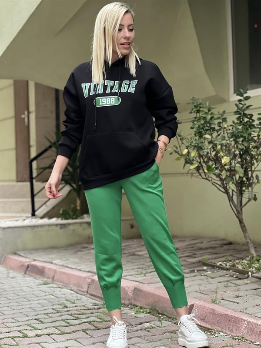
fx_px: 774
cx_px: 130
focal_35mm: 77
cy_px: 174
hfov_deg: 19.1
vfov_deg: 25.3
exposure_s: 1/24
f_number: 2.8
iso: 400
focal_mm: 9
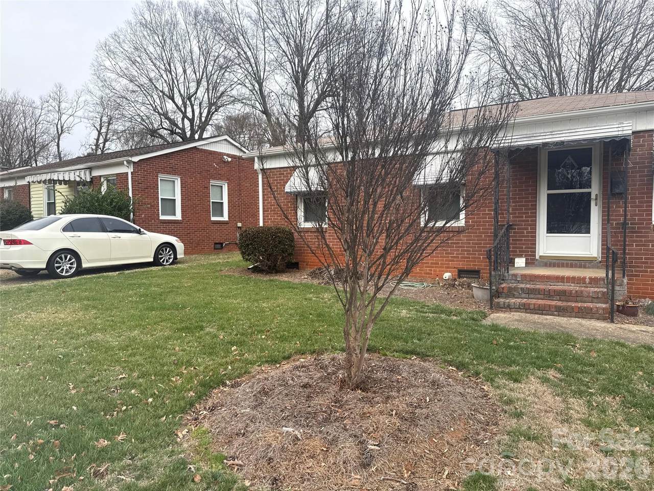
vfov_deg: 56.8
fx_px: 453
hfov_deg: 71.6
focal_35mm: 24
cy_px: 246
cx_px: 327
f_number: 1.78
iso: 80
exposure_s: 1/1292
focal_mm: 6.76
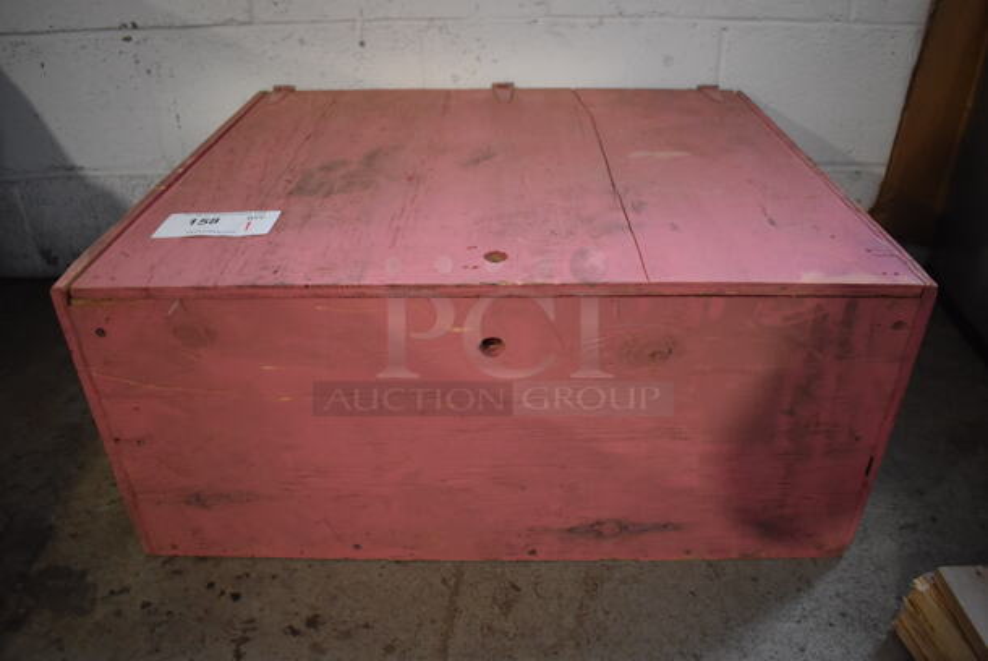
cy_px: 330
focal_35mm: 27
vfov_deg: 48.0
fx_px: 742
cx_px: 494
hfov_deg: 67.3
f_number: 3.5
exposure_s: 1/125
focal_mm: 18
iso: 2200
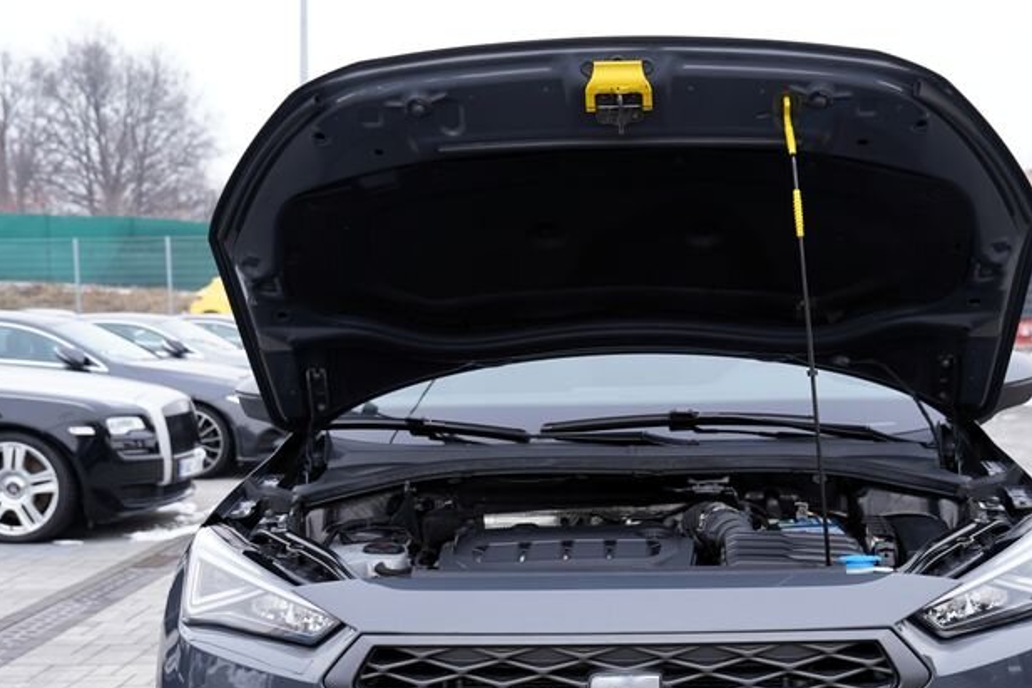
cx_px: 632
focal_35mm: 53
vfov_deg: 25.1
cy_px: 542
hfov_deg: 37.3
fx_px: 1519
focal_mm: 32
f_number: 4
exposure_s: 1/80
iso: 100
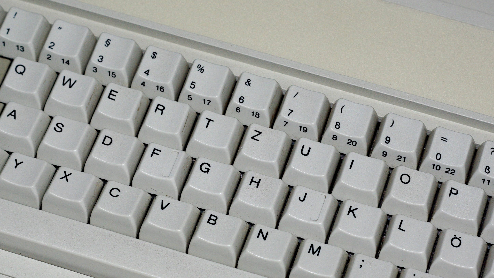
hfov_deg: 20.4
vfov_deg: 11.5
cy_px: 173
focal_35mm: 105
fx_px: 1375
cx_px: 265
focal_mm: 50
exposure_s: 1/60
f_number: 6.7
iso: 400
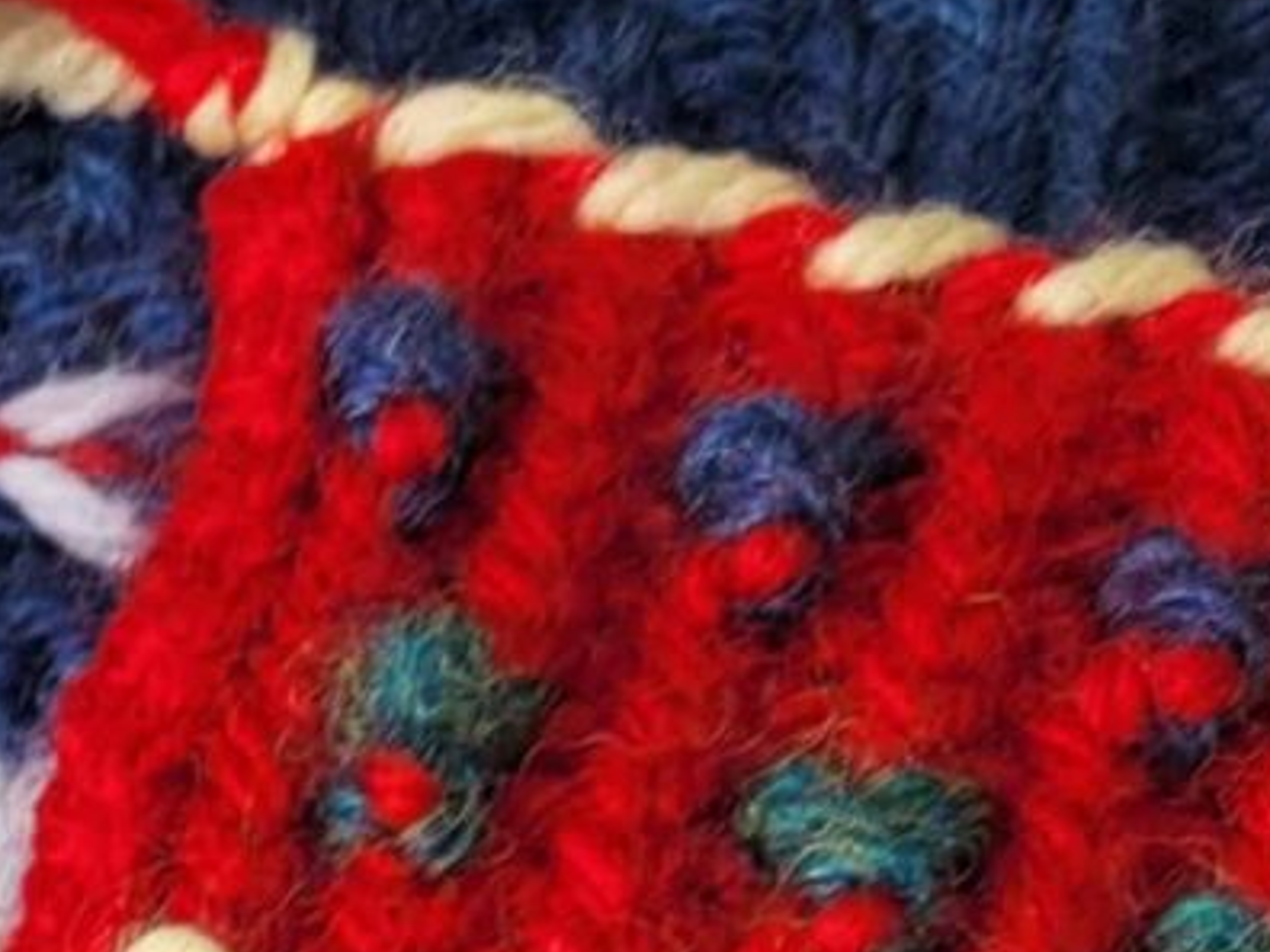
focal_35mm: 168
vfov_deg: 7.7
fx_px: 6164
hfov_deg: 10.2
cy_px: 2885
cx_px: -1815
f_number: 1.8
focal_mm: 5.4
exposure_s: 1/152
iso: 40
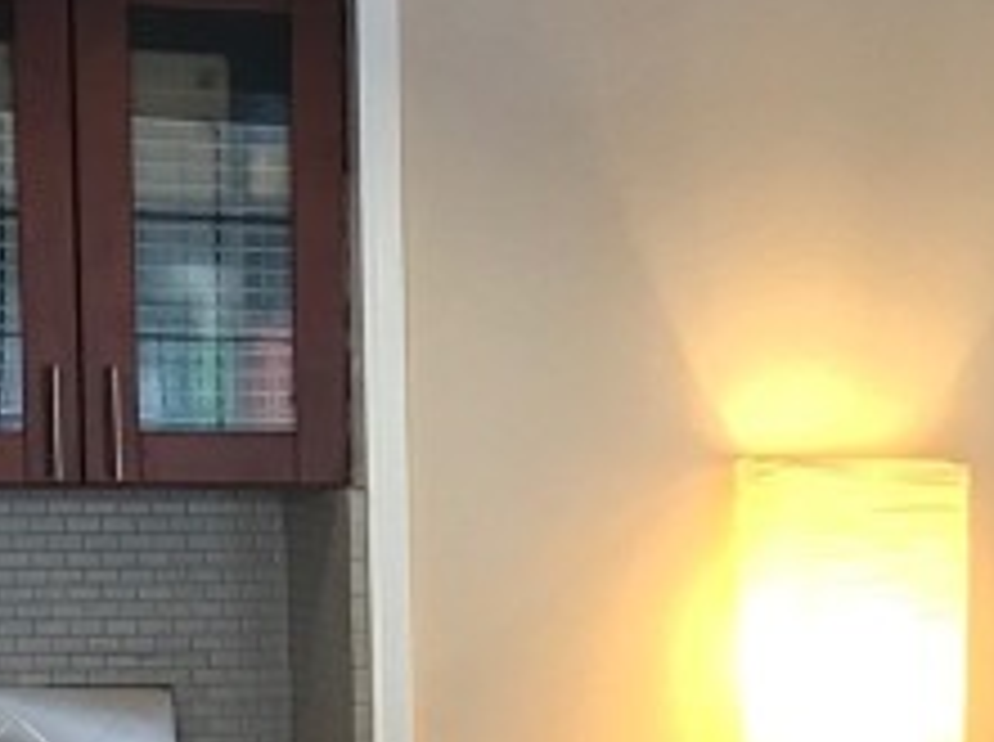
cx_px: 1196
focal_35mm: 130
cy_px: 994
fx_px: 3727
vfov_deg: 11.1
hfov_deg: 14.7
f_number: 1.8
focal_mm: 3.99
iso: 50
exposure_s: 1/15
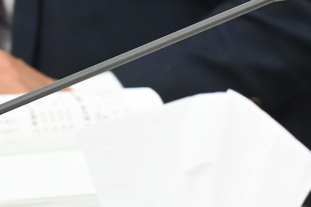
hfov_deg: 3.2
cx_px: 691
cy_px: -10
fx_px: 5468
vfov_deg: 2.2
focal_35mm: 633
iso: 3200
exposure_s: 1/250
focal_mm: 105
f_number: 6.3
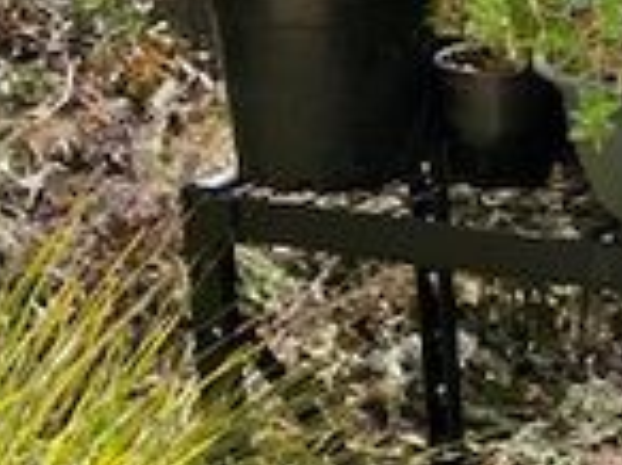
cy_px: 158
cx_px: 1020
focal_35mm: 110
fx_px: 1973
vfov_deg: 13.4
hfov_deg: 15.9
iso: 20
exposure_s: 1/393
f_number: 1.8
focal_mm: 3.99
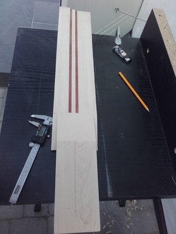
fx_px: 210
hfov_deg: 45.4
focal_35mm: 31
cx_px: 88
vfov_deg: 58.4
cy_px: 117
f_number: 2.2
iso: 50
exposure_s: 1/560
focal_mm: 3.31
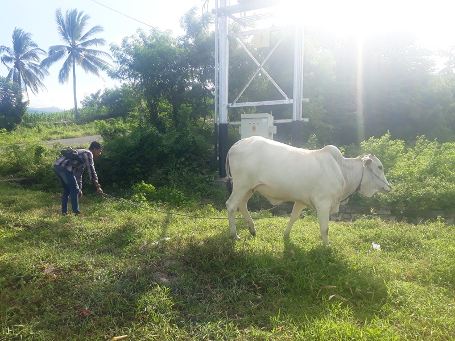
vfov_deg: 51.4
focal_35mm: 27
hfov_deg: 65.3
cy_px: 170
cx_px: 228
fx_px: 355
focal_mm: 3.6
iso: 40
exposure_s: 1/835
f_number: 1.9
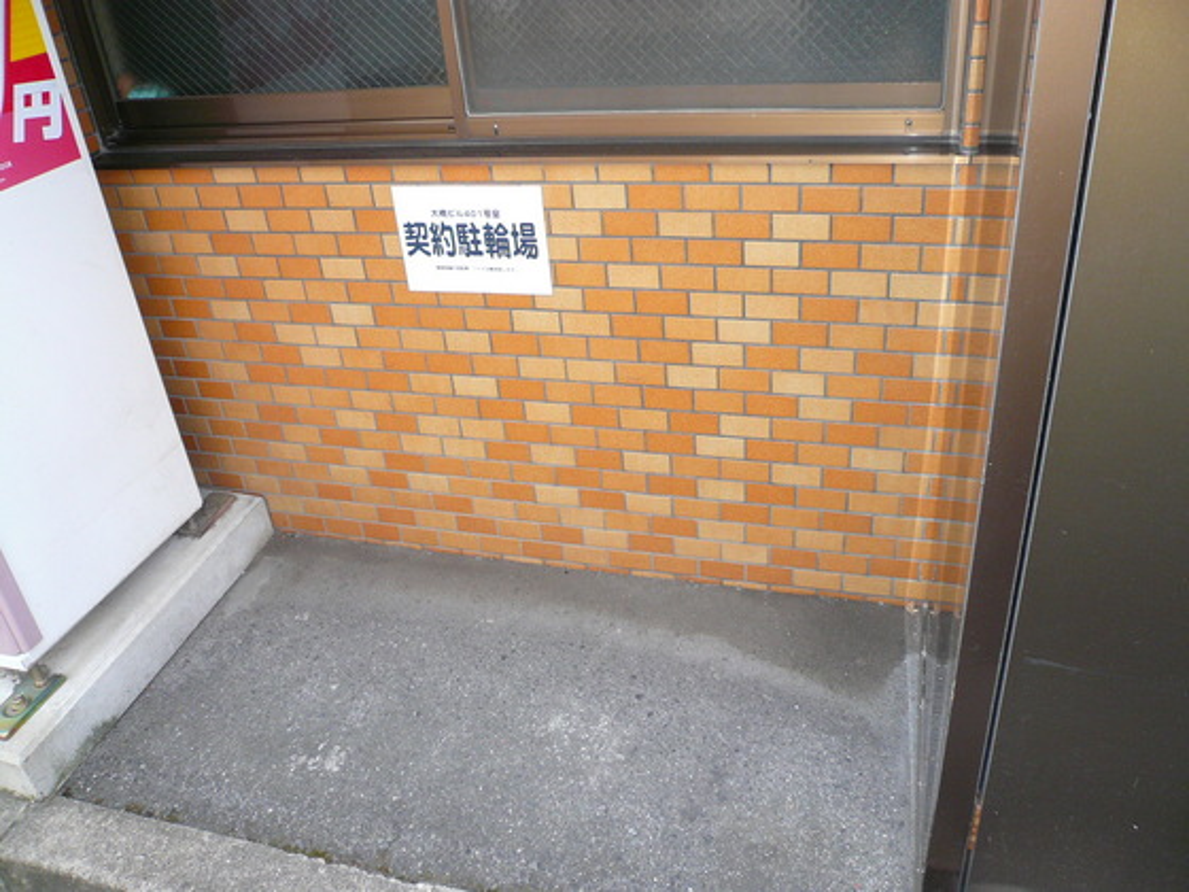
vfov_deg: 49.7
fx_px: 962
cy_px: 446
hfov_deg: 63.4
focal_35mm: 28
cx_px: 594
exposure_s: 1/250
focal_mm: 4.6
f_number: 2.8
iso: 100
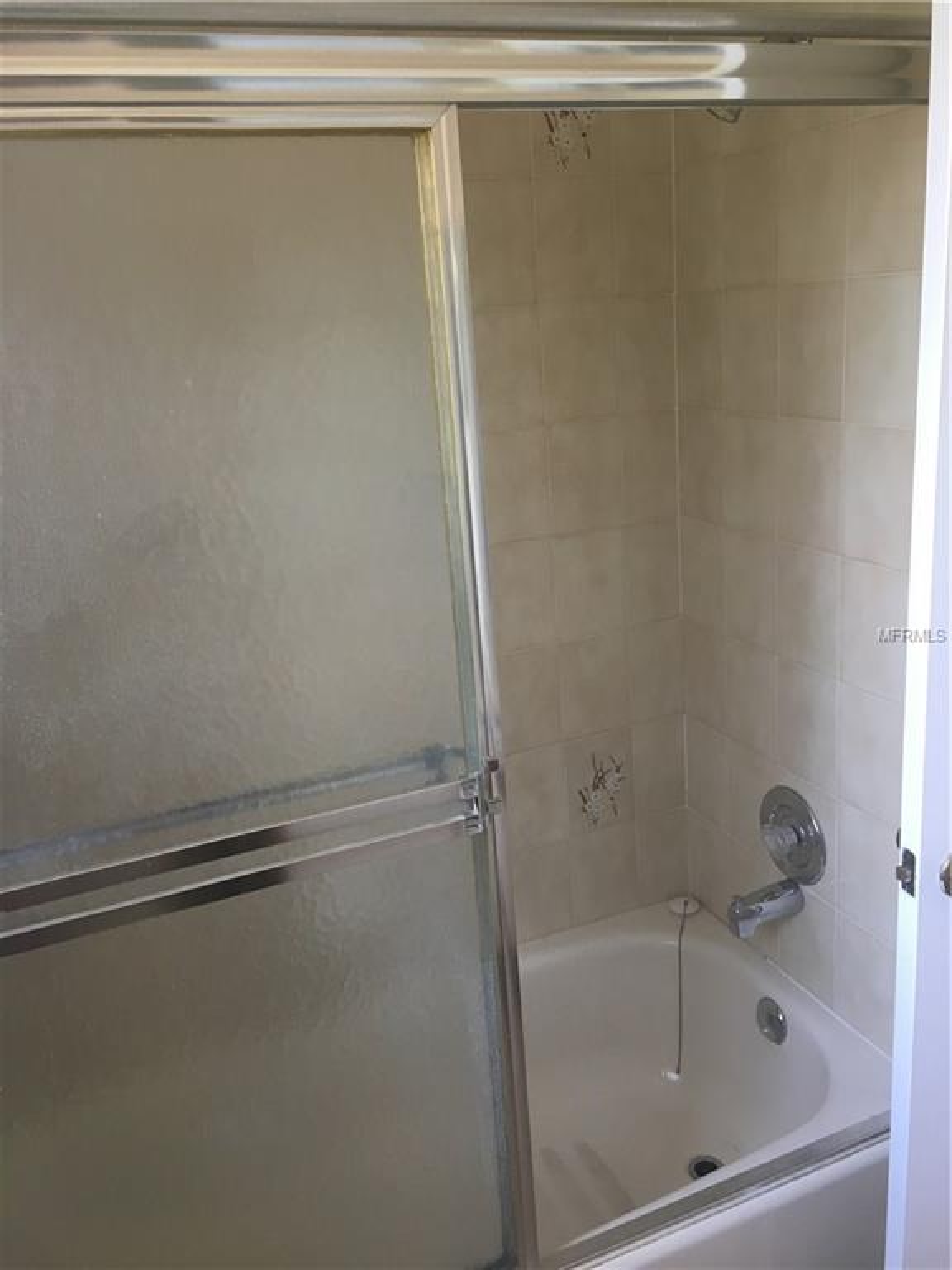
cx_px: 476
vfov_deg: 61.7
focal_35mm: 29
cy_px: 635
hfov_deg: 48.2
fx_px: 1063
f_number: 2.2
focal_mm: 4.15
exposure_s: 1/30
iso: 64
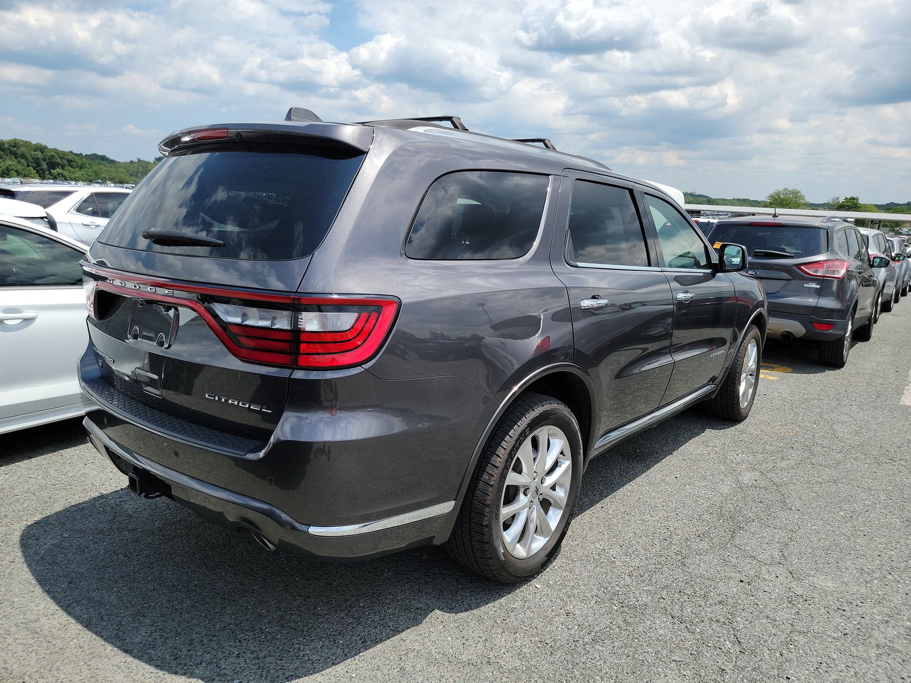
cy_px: 342
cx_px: 456
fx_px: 632
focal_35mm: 24
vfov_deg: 56.8
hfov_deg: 71.6
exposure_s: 1/978
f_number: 1.8
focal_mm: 6.7
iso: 50
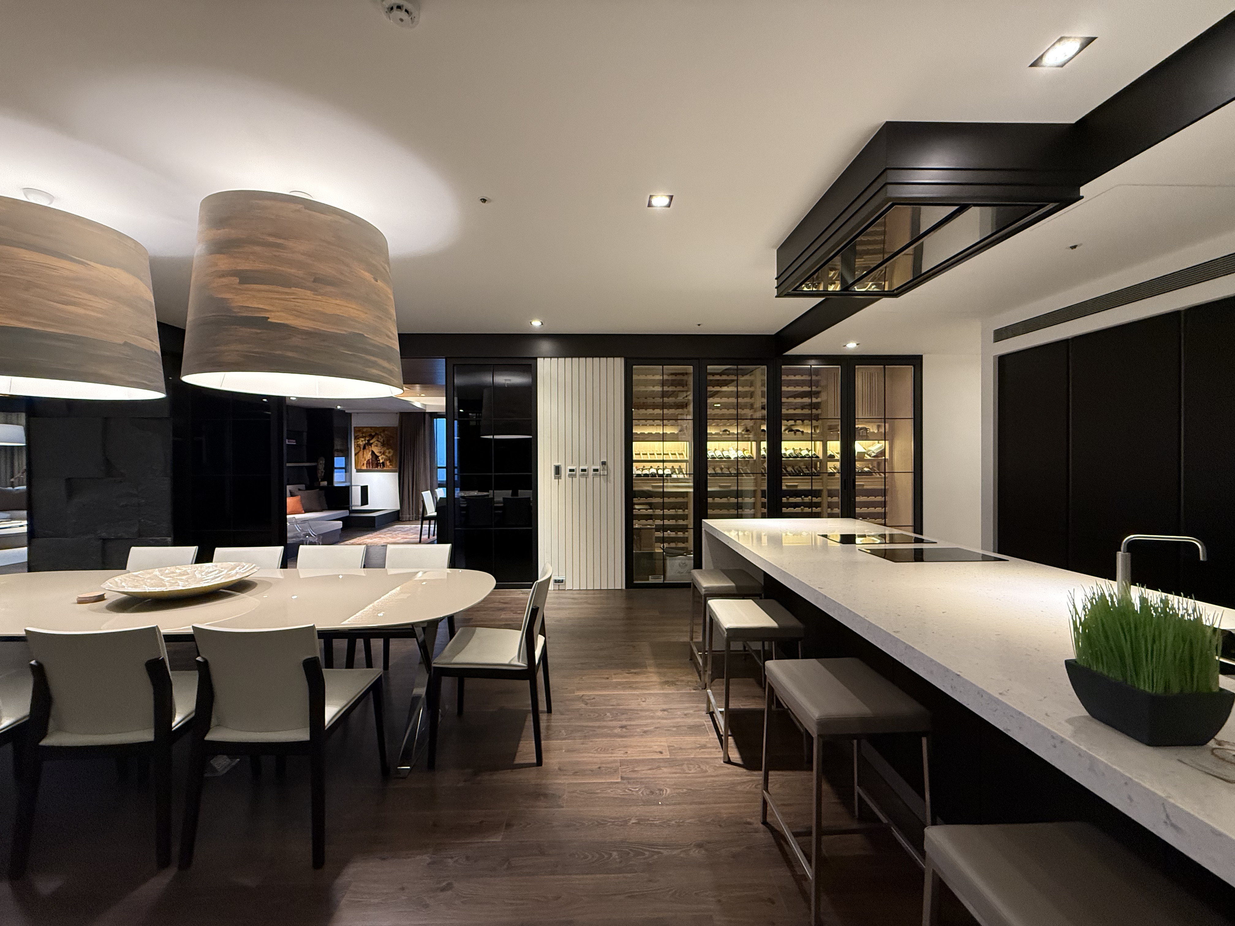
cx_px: 618
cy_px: 463
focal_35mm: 14
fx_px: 499
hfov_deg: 102.1
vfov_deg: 85.7
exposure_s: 1/60
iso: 320
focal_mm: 2.22
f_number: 2.2
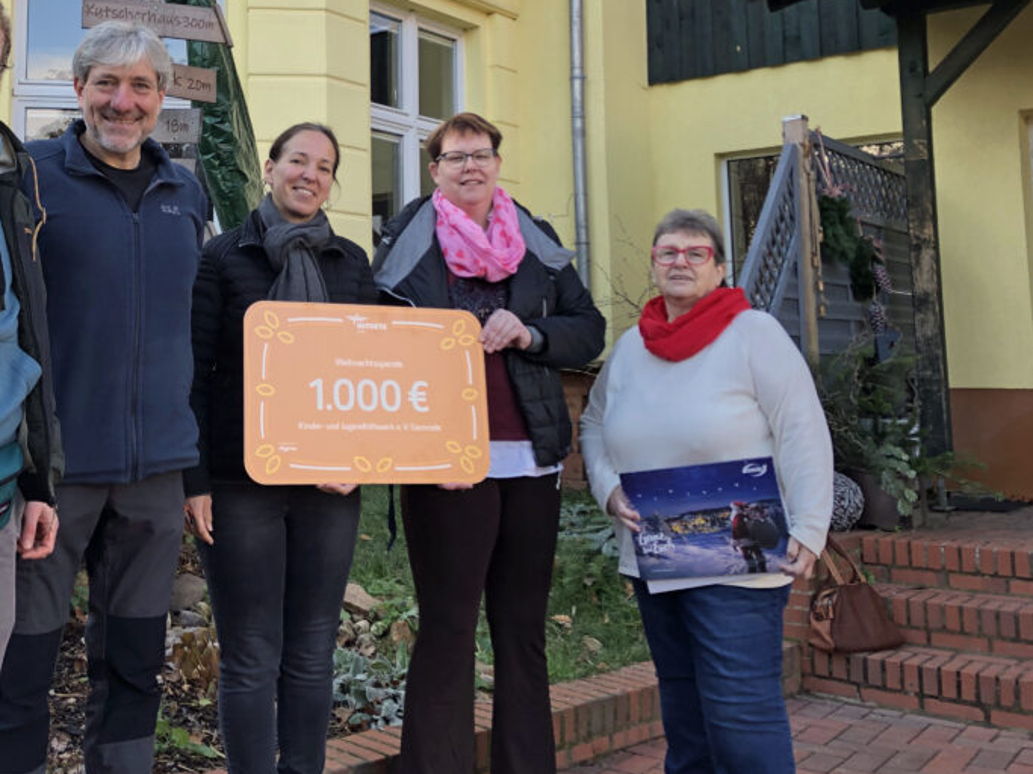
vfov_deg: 33.8
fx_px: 1253
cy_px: 224
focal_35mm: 42
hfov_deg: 43.9
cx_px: 315
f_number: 1.8
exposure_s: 1/120
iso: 25
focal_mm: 3.99
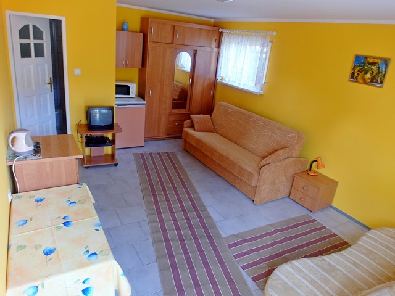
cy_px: 148
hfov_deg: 71.6
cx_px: 198
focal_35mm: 24
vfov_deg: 56.8
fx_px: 274
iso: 100
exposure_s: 1/45
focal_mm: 5.2
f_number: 2
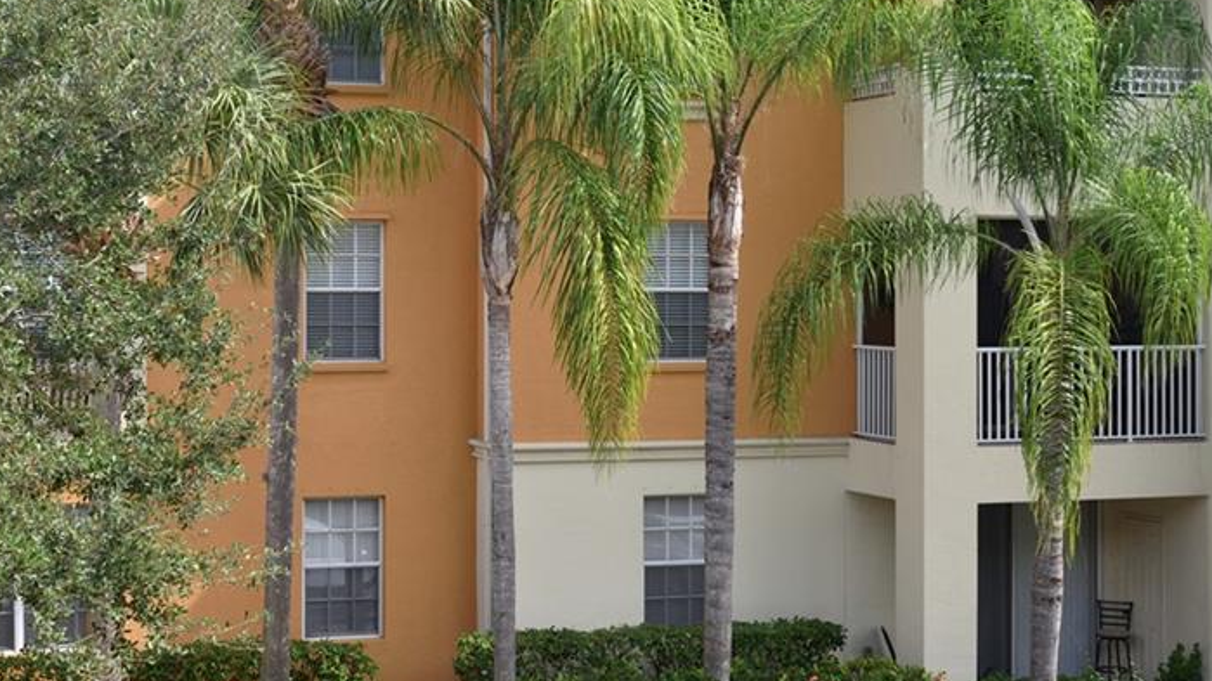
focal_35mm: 67
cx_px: 453
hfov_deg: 31.4
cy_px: 260
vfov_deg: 18.0
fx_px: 2145
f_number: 5.6
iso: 250
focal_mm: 29
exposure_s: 1/250
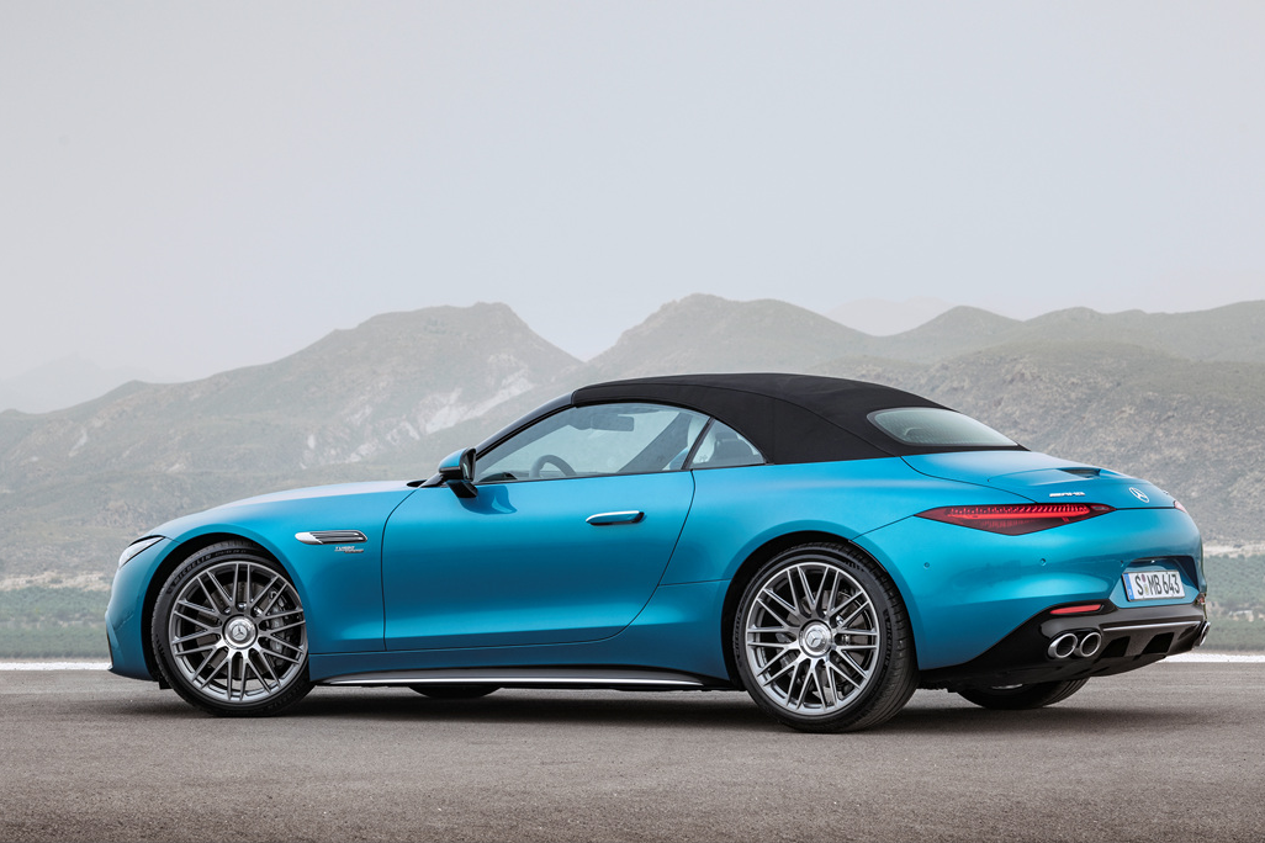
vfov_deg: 10.5
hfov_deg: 15.6
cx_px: 628
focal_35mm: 131
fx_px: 4603
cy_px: 319
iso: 200
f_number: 11
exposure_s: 1/10
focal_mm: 105
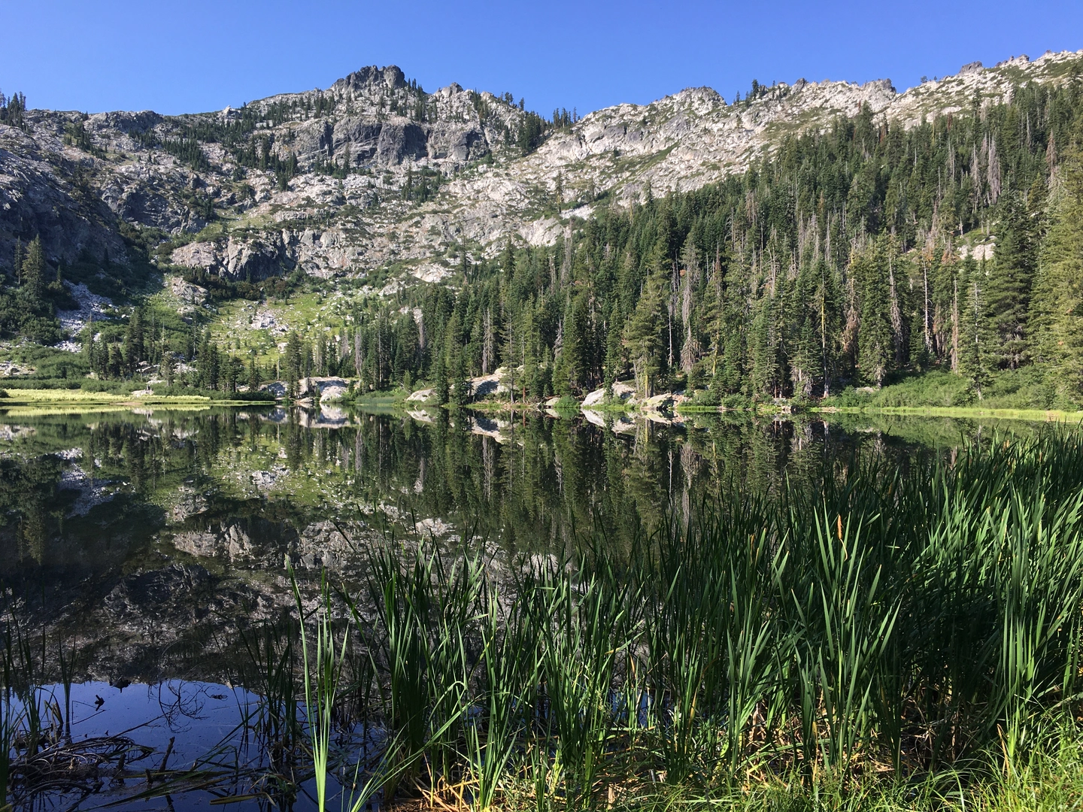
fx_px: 907
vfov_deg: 48.2
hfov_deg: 61.7
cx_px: 542
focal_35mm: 29
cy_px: 406
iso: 25
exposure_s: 1/718
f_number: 2.2
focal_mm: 4.15
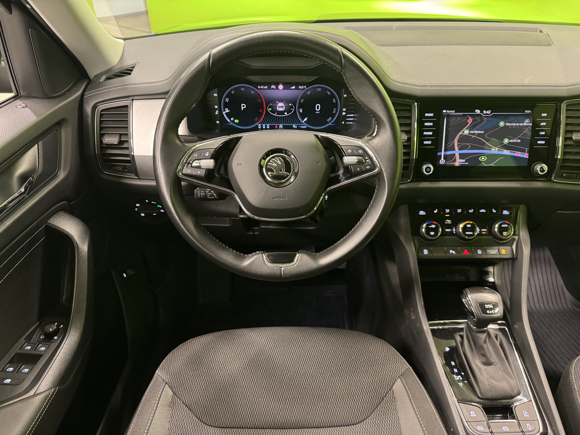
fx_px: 402
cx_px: 290
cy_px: 218
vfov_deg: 56.8
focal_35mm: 24
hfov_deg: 71.6
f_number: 1.78
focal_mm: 6.76
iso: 800
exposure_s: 1/33
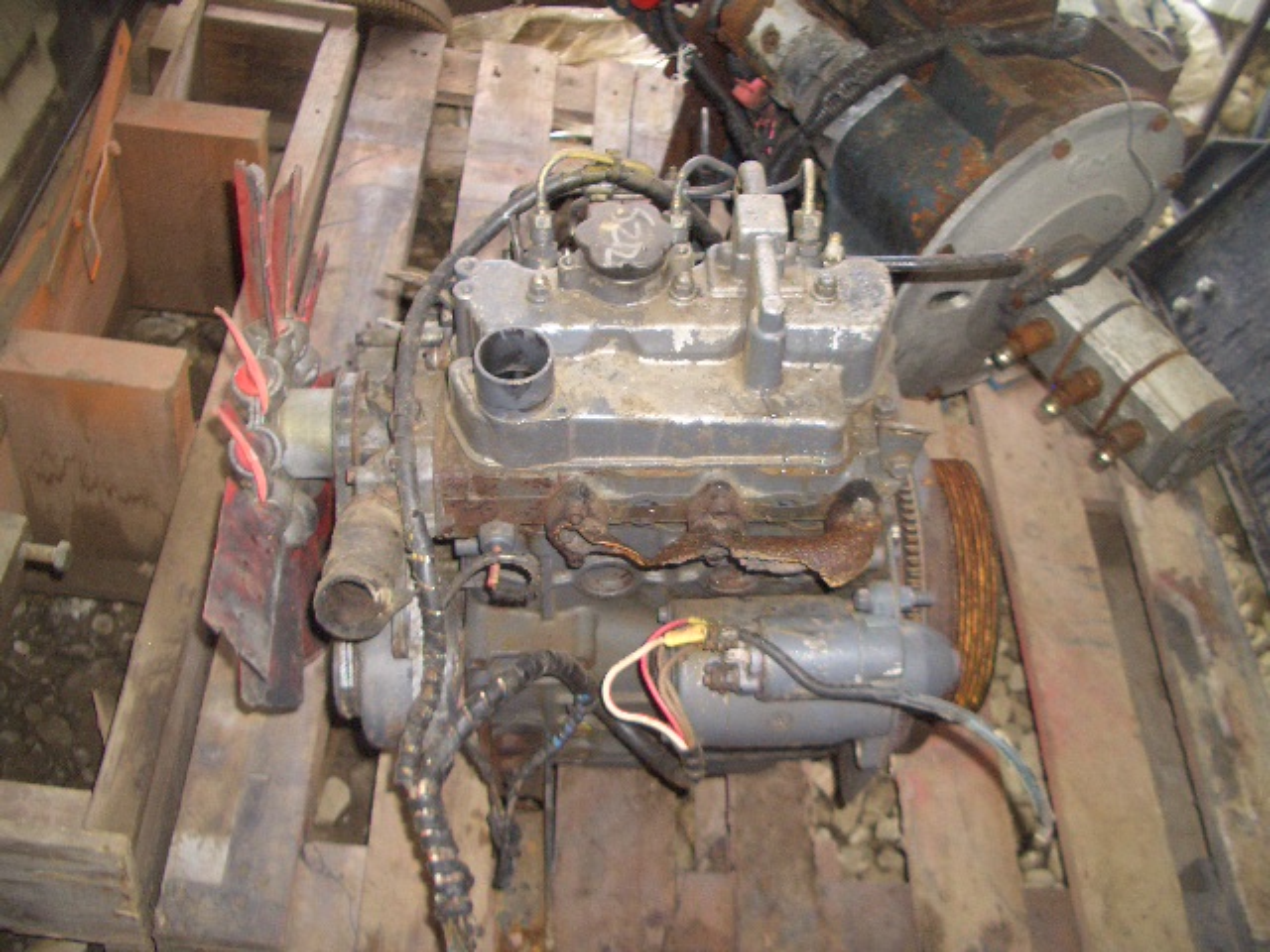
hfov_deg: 52.6
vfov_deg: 40.7
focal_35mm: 35
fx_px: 1284
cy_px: 476
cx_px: 635
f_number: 2.6
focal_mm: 5.8
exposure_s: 1/60
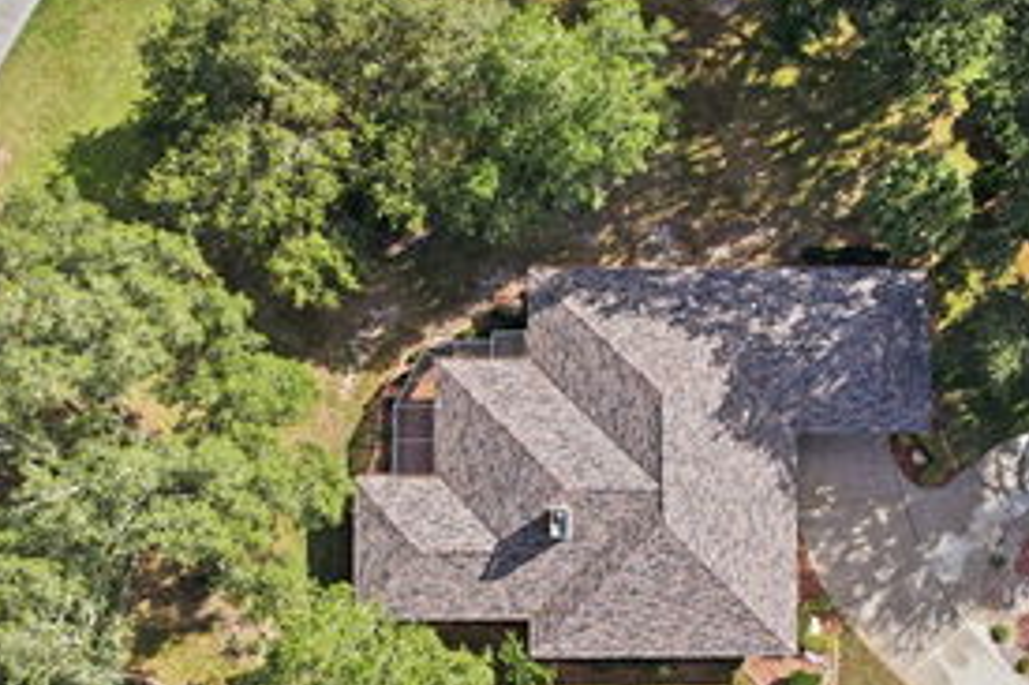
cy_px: 462
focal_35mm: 41
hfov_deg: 47.1
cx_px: 629
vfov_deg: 32.3
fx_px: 1171
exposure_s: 1/2000
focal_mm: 8.4
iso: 100
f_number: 2.8
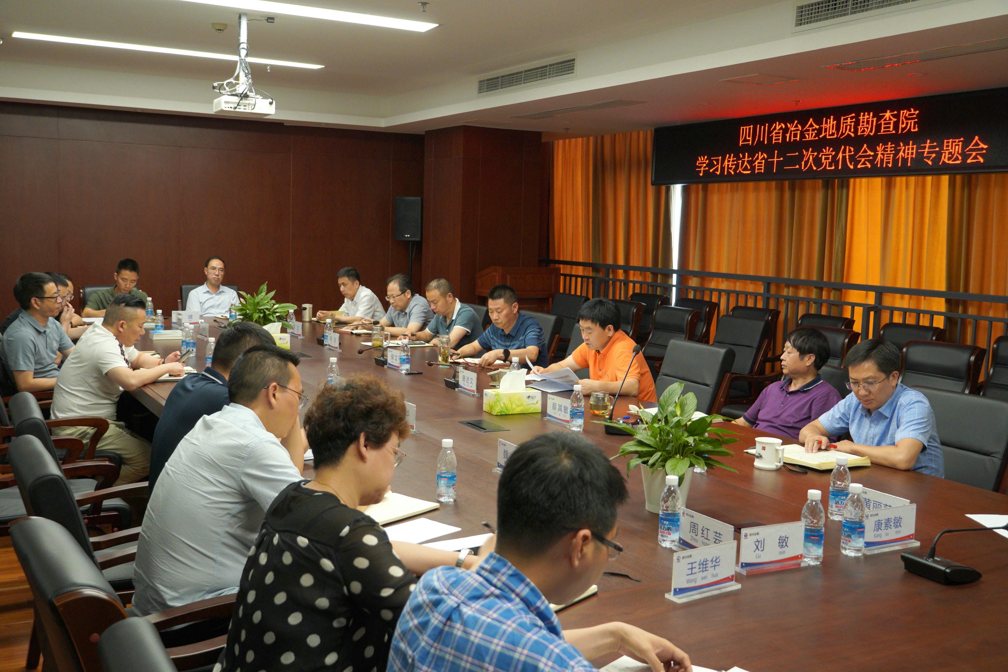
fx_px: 1092
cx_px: 504
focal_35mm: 39
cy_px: 336
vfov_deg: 34.2
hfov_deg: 49.6
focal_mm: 26
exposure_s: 1/80
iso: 800
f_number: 4
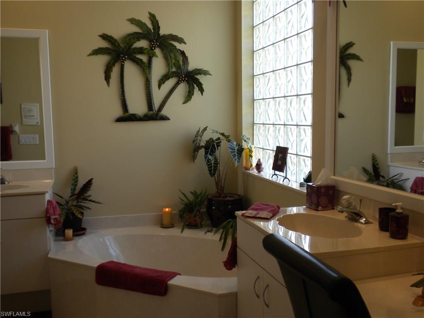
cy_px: 159
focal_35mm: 37
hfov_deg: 50.1
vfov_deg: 38.7
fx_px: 453
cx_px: 212
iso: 90
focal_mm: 6.6
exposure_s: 1/54.5
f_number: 3.5
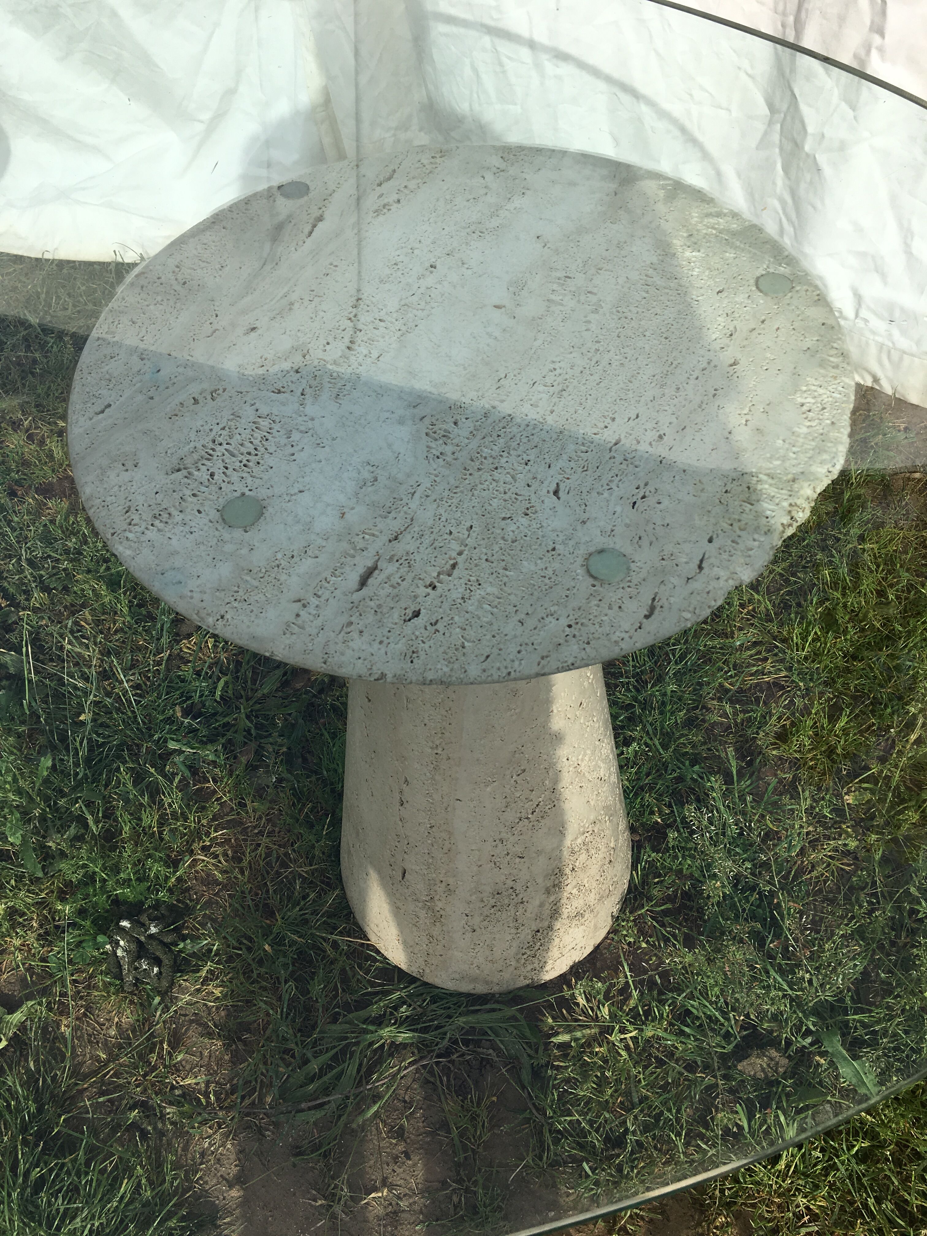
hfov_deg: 48.2
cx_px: 464
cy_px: 618
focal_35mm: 29
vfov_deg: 61.7
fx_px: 1035
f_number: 2.2
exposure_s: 1/1923
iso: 25
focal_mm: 4.15
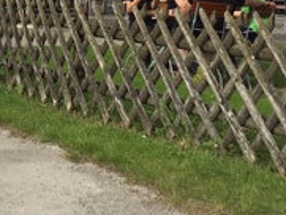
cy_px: -112
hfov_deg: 19.9
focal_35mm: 94
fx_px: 777
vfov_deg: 14.6
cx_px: -29
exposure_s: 1/1163
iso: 32
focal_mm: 4.15
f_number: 2.2
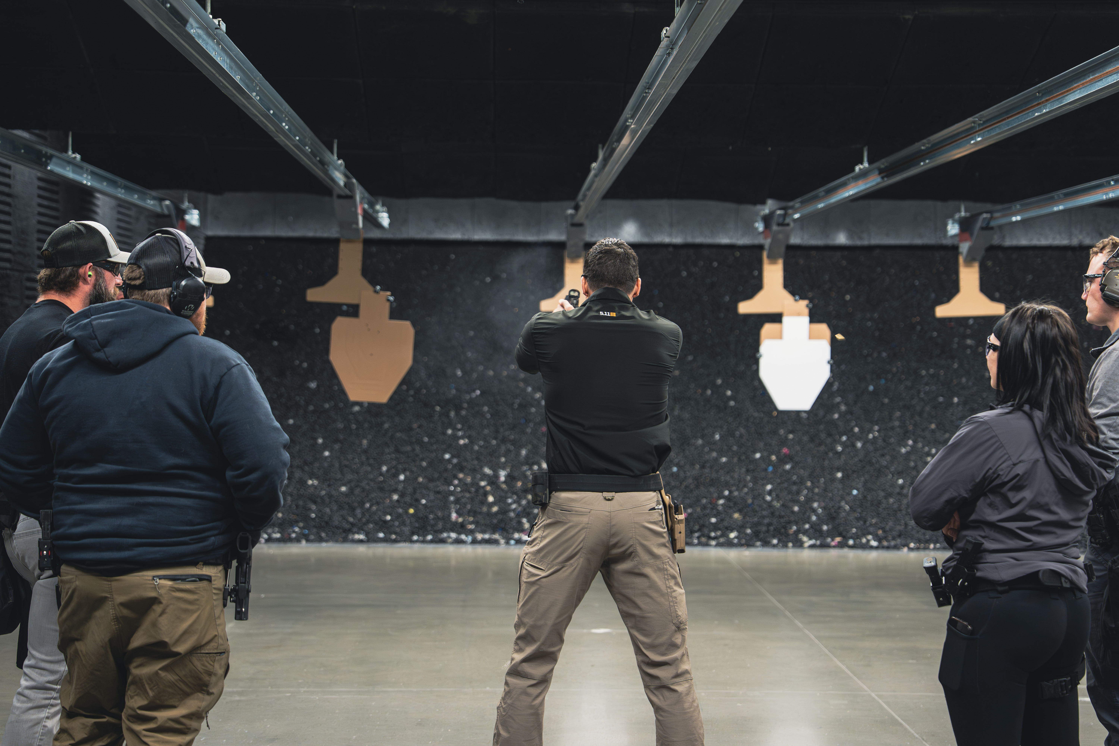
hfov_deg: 30.5
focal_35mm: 66
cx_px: 560
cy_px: 373
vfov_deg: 20.6
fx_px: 2051
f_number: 2.8
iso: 1000
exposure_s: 1/160
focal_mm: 66
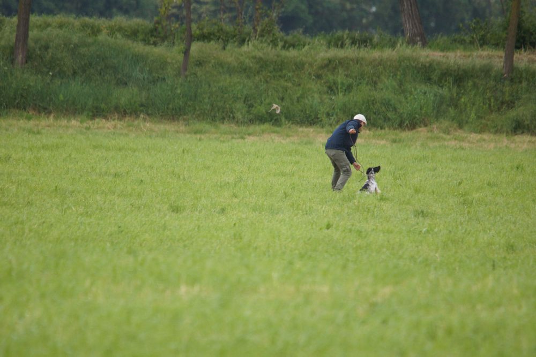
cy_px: 178
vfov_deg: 1.8
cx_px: 268
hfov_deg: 2.7
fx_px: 11168
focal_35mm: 750
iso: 800
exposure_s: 1/2000
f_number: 6.3
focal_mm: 500
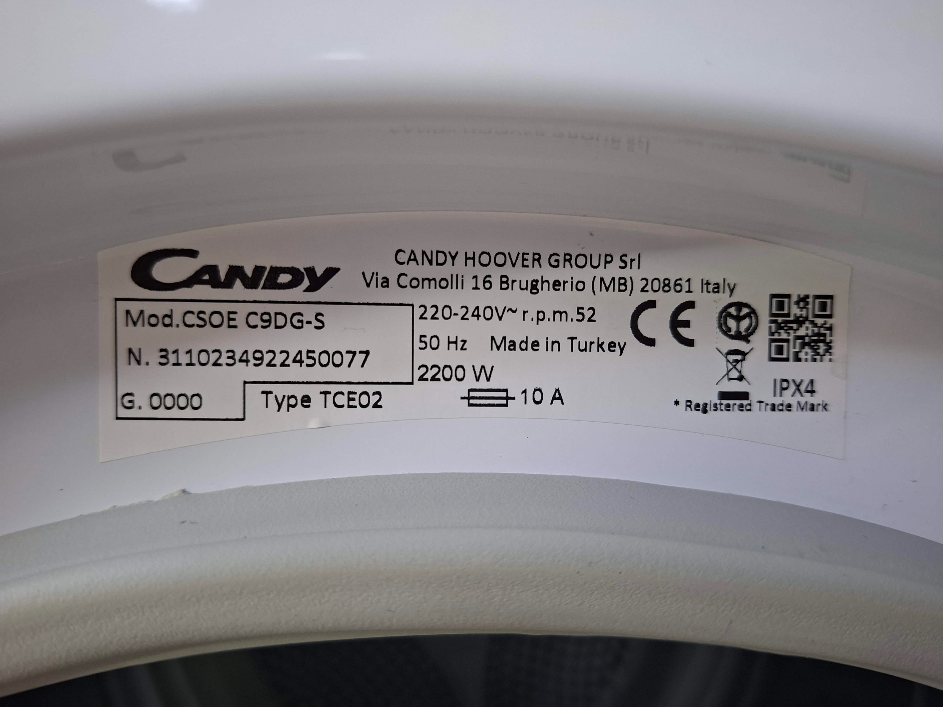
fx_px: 627
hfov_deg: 73.9
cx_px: 472
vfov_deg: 58.9
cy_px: 354
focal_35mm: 23
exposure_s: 1/33
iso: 250
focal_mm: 5.54
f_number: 1.8
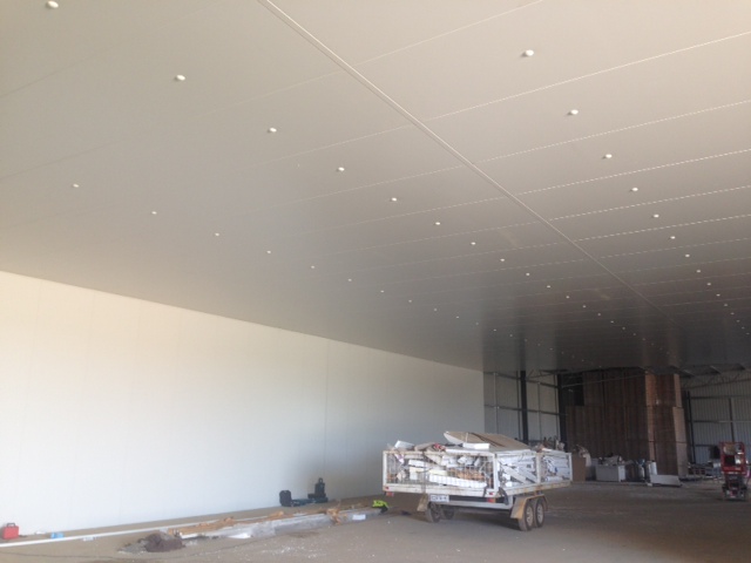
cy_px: 282
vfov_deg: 42.9
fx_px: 716
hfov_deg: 55.4
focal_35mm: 33
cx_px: 376
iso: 50
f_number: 2.4
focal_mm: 4.13
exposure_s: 1/20
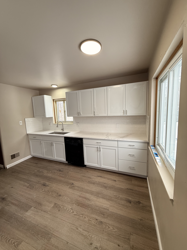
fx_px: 101
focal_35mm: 14
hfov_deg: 85.7
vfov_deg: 102.1
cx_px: 94
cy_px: 125
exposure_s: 1/120
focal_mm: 2.22
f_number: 2.2
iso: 125
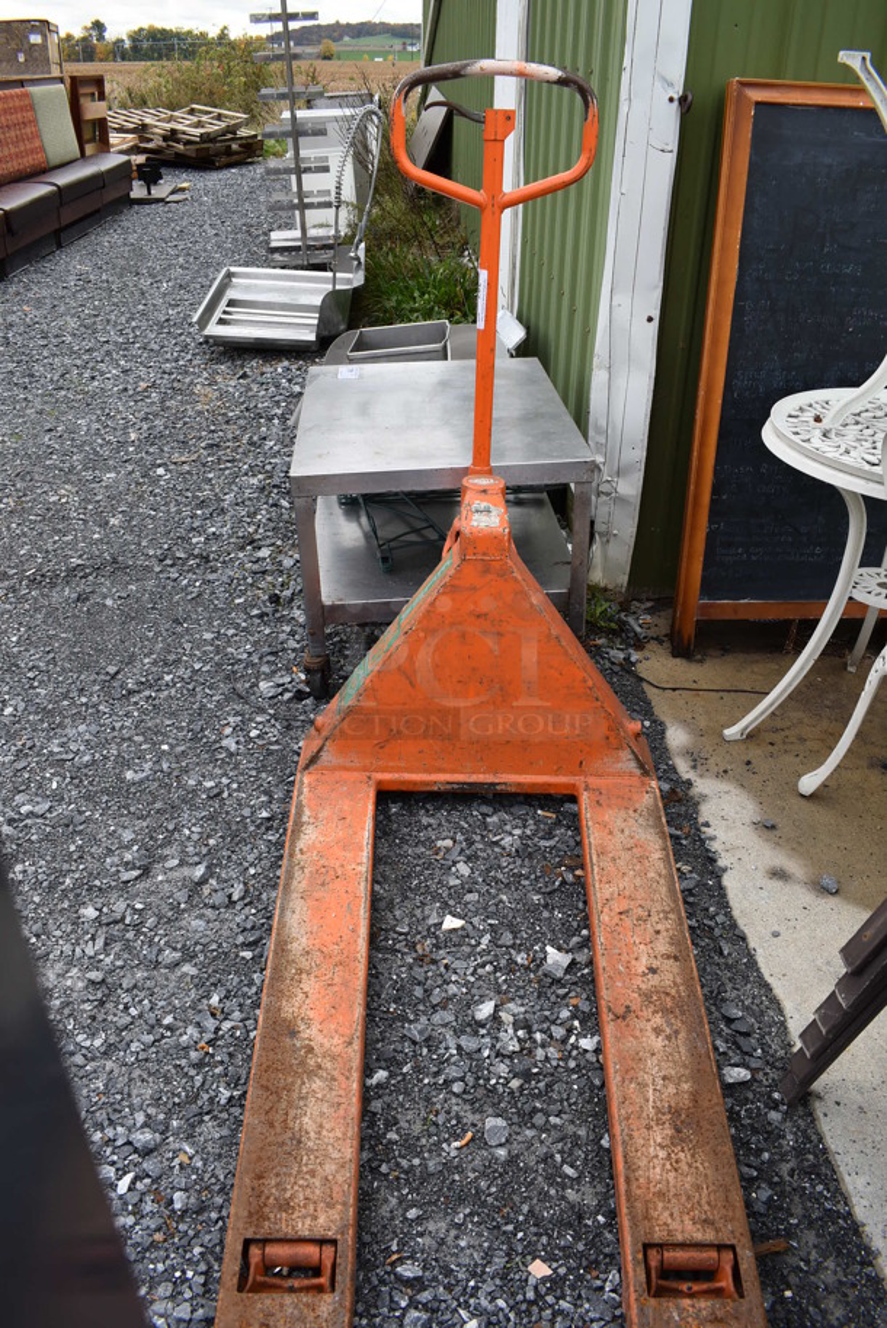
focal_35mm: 27
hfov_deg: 48.0
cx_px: 444
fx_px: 996
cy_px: 664
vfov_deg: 67.3
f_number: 8
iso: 200
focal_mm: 18
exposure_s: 1/250
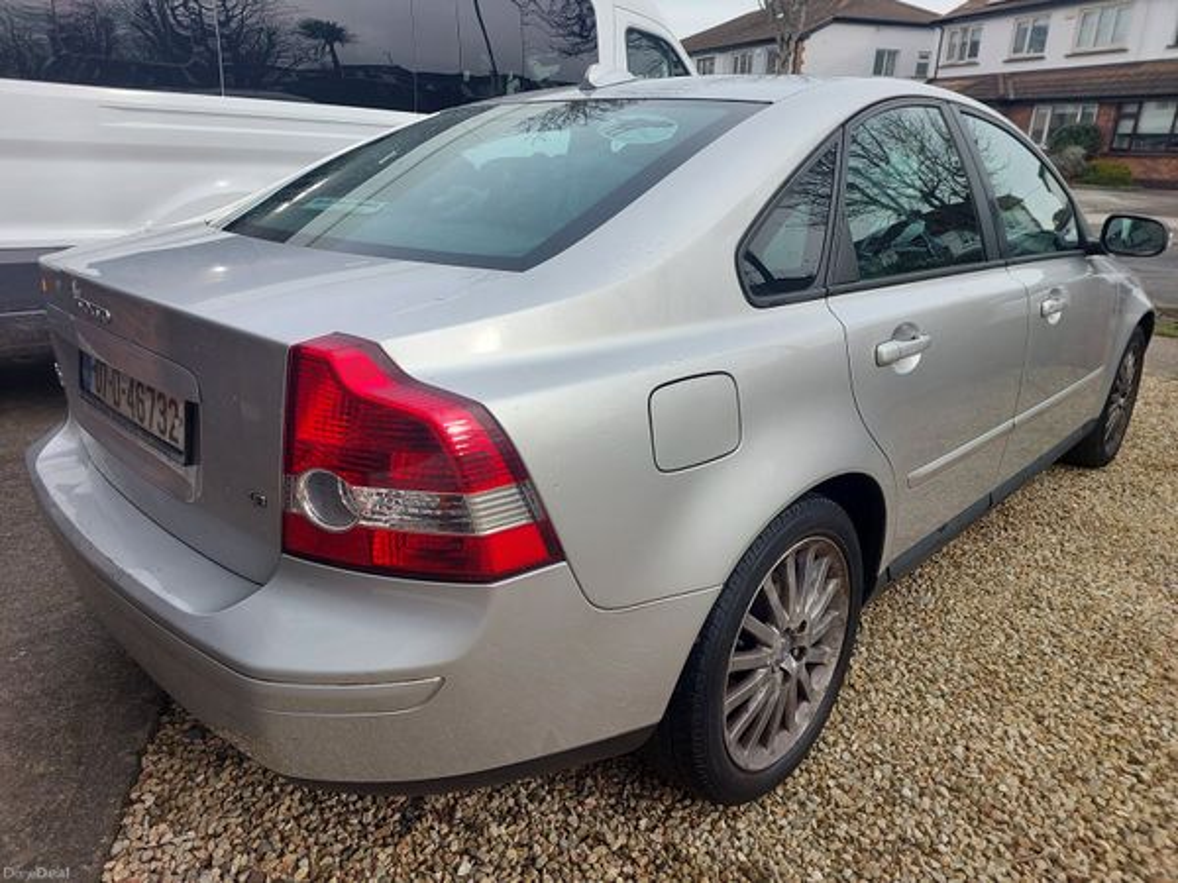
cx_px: 589
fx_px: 783
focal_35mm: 23
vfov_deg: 58.9
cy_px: 442
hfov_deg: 73.9
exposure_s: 1/324
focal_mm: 5.06
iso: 25
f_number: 1.8
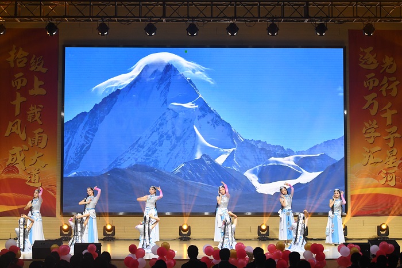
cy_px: 134
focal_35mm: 70
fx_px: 781
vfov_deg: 19.4
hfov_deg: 28.9
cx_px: 201
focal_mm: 70
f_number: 10
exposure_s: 1/125
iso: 4000
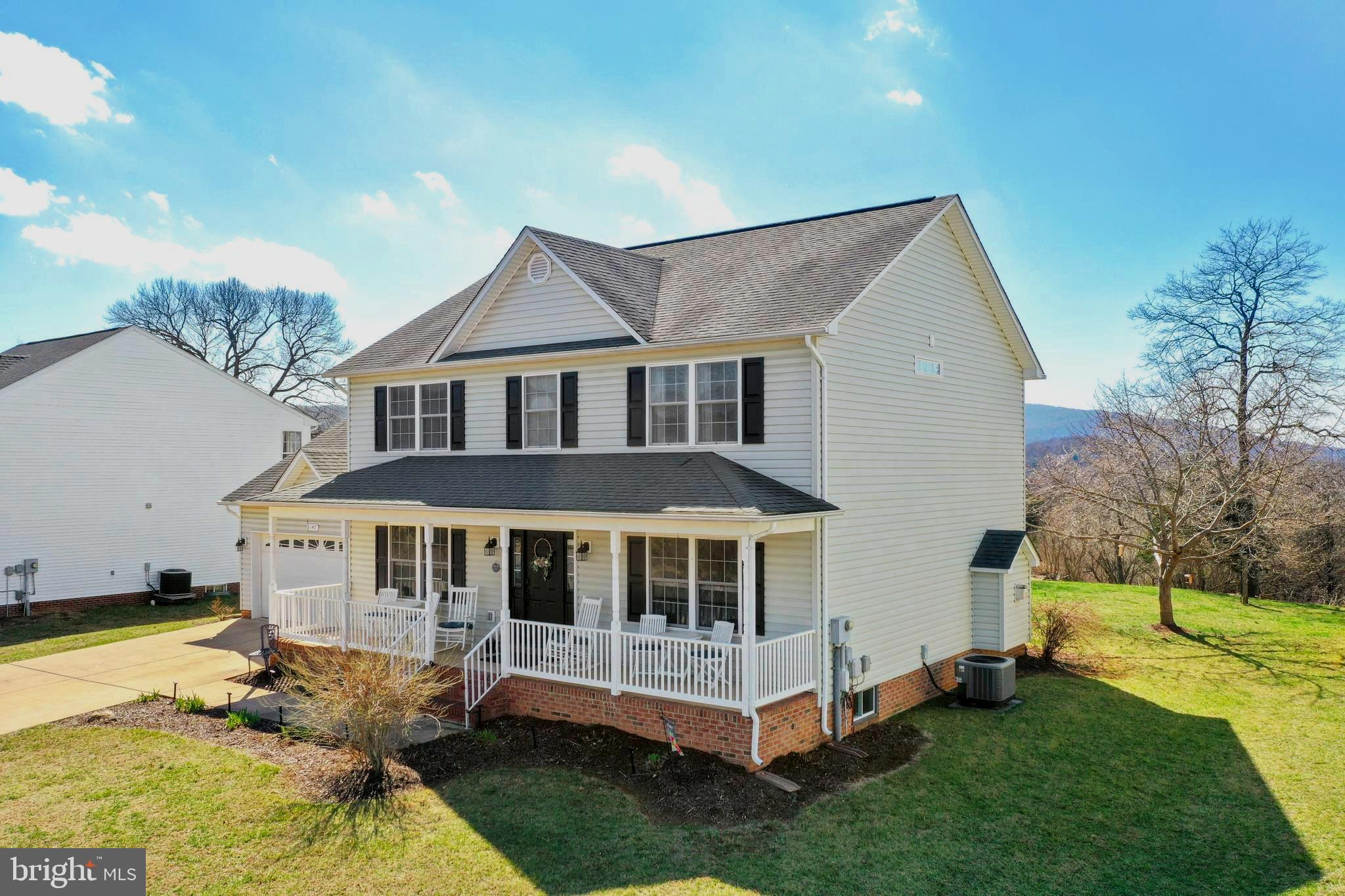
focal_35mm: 28
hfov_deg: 65.5
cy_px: 448
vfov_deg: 46.4
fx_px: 1046
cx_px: 672
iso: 100
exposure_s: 1/320
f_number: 5.6
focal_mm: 10.26
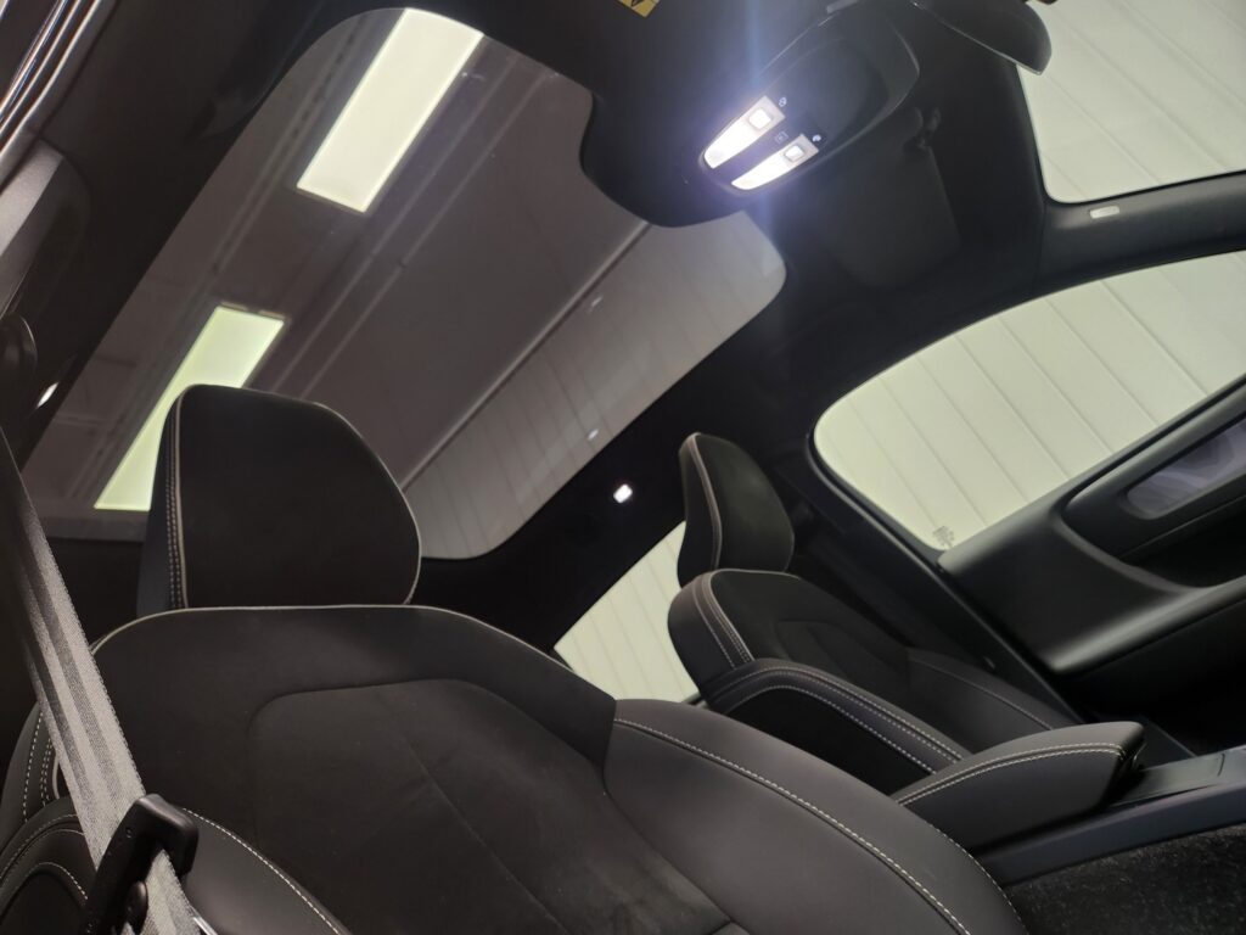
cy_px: 468
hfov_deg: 73.9
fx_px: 828
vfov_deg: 58.9
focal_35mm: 23
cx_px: 623
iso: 200
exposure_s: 1/50
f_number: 1.8
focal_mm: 5.4
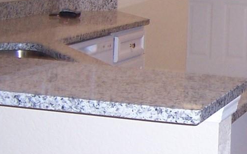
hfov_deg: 17.3
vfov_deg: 11.6
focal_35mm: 112
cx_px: 334
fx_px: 754
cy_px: 13
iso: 140
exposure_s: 1/60
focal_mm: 5.5
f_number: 2.8
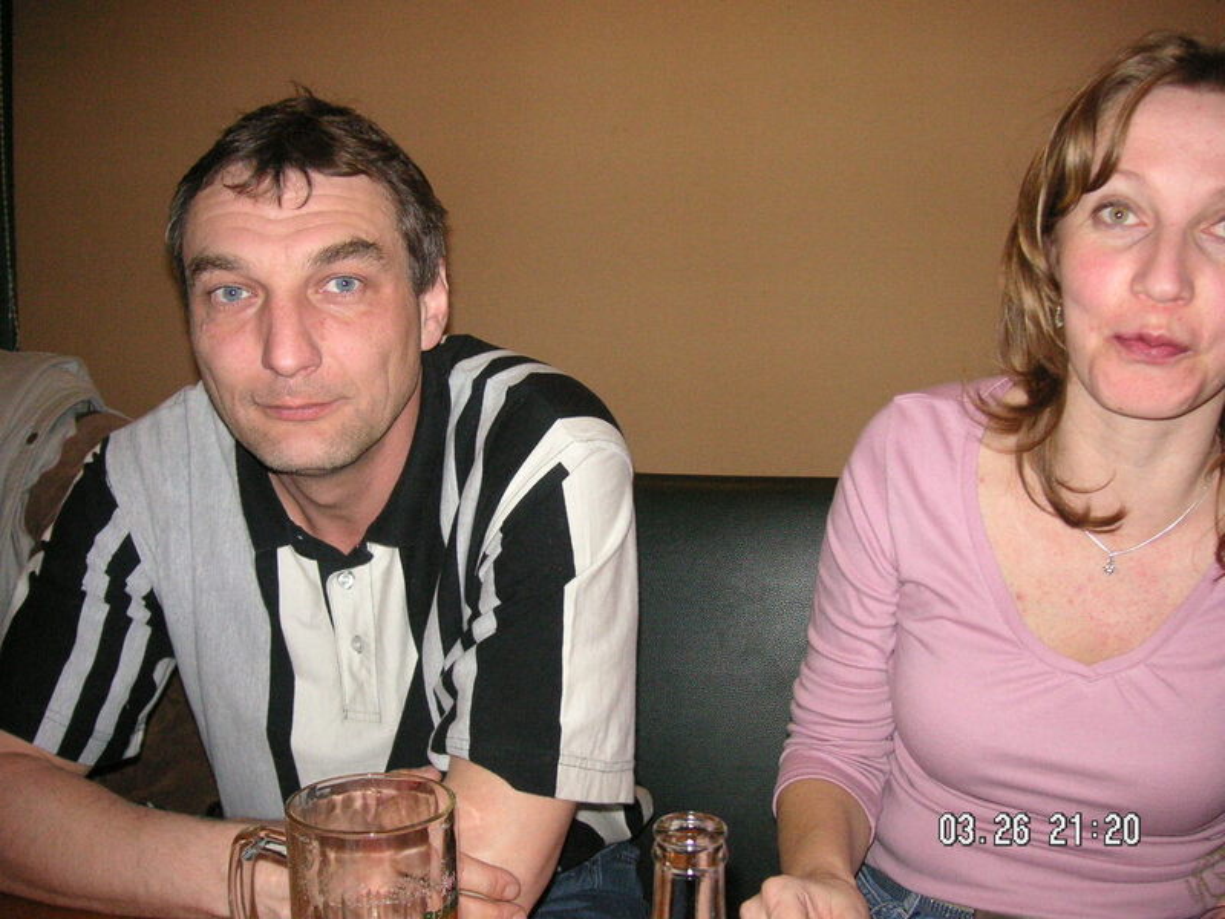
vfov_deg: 38.7
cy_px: 460
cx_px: 612
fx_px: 1309
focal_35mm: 37
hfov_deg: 50.1
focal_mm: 6.1
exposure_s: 1/45
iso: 160
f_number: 2.8
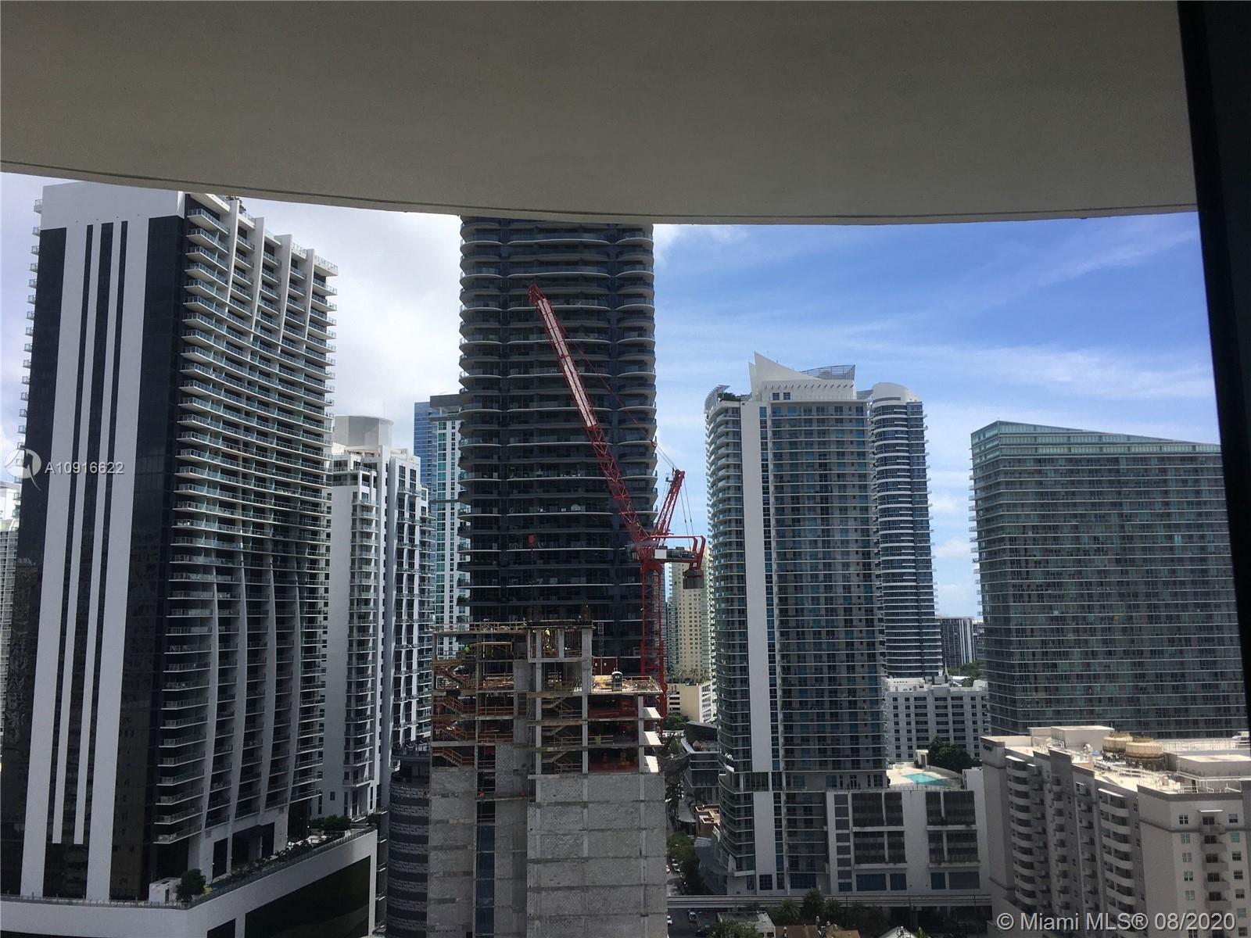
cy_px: 469
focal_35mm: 29
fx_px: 1048
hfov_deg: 61.7
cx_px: 626
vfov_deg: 48.2
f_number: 2.2
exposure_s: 1/705
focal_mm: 4.15
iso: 25
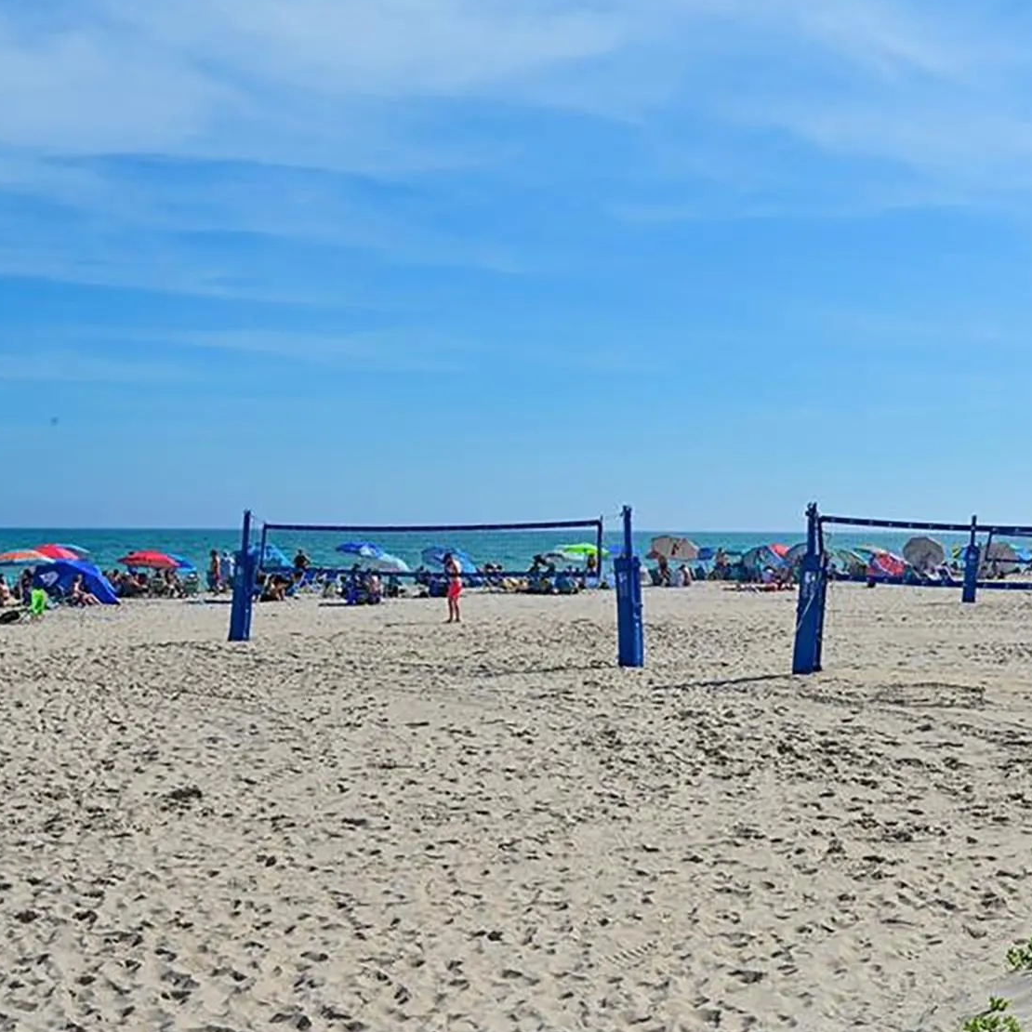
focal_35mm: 47
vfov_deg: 36.0
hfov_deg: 34.7
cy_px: 487
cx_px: 852
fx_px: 1585
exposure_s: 1/160
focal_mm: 30
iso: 100
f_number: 18
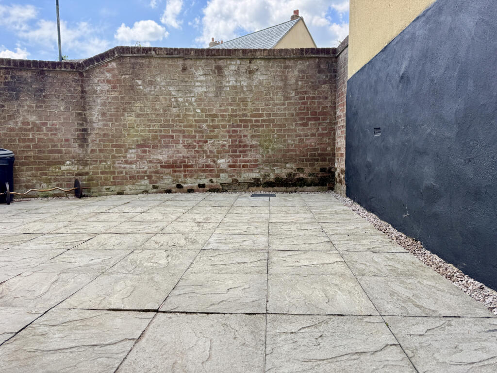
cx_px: 248
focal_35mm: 24
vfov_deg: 56.8
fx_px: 345
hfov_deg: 71.6
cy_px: 186
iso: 80
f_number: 1.78
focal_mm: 6.76
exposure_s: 1/1112
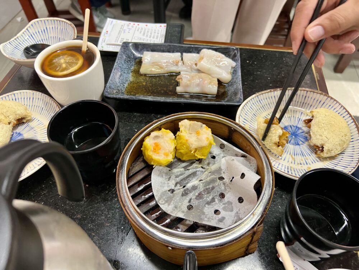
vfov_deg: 53.1
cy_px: 135
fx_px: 270
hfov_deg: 67.3
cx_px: 180
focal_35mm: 26
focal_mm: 5.7
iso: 200
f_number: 1.5
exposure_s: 1/50
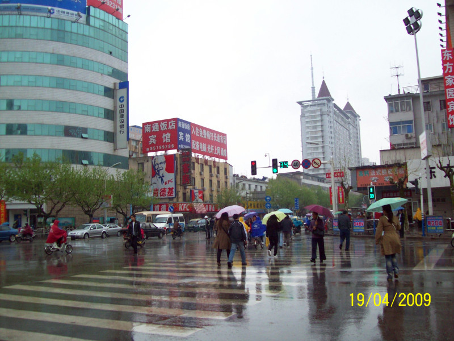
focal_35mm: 36
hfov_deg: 51.4
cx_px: 227
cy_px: 170
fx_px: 472
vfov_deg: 39.7
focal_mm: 6
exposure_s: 1/255
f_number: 2.7
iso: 80
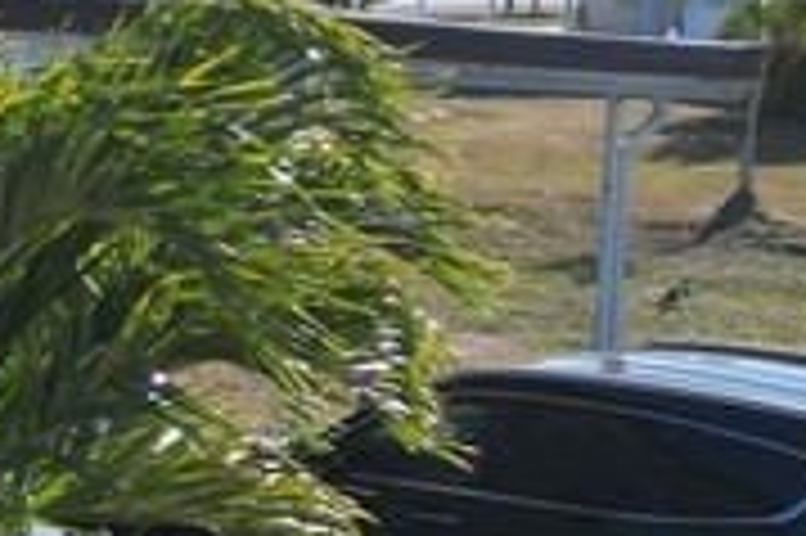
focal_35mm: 143
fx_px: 3199
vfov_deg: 9.5
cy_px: 495
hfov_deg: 13.3
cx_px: -500
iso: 140
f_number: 1.7
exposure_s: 1/3200
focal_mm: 6.72
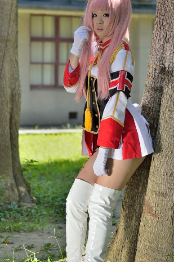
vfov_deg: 19.9
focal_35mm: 103
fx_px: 749
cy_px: 127
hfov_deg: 13.3
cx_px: 94
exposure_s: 1/640
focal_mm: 50
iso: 100
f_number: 2.2
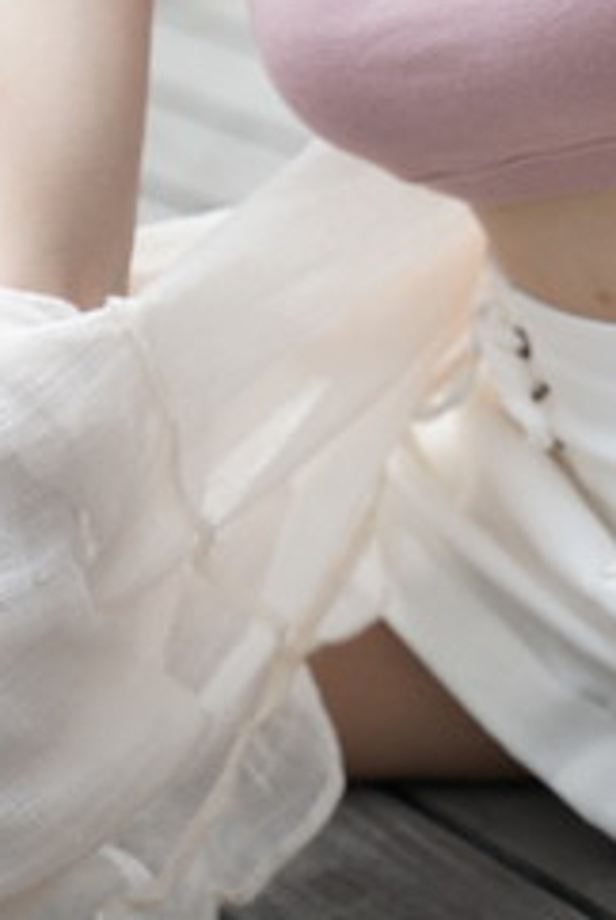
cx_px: 519
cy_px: -205
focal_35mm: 185
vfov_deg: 10.9
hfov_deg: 7.4
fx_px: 4734
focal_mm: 70
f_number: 2.8
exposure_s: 1/2000
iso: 640
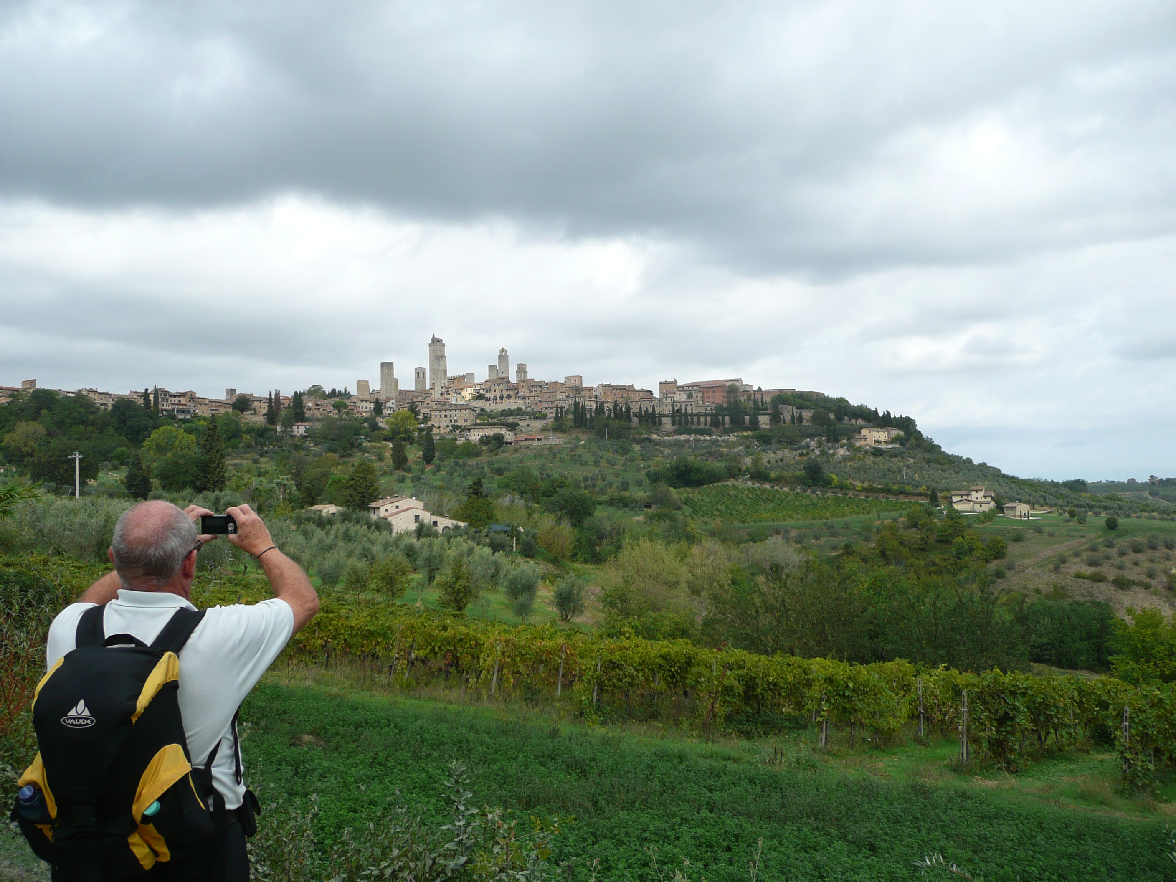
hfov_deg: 63.4
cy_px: 441
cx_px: 588
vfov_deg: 49.7
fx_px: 951
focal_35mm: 28
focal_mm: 4.6
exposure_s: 1/640
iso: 100
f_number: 3.3
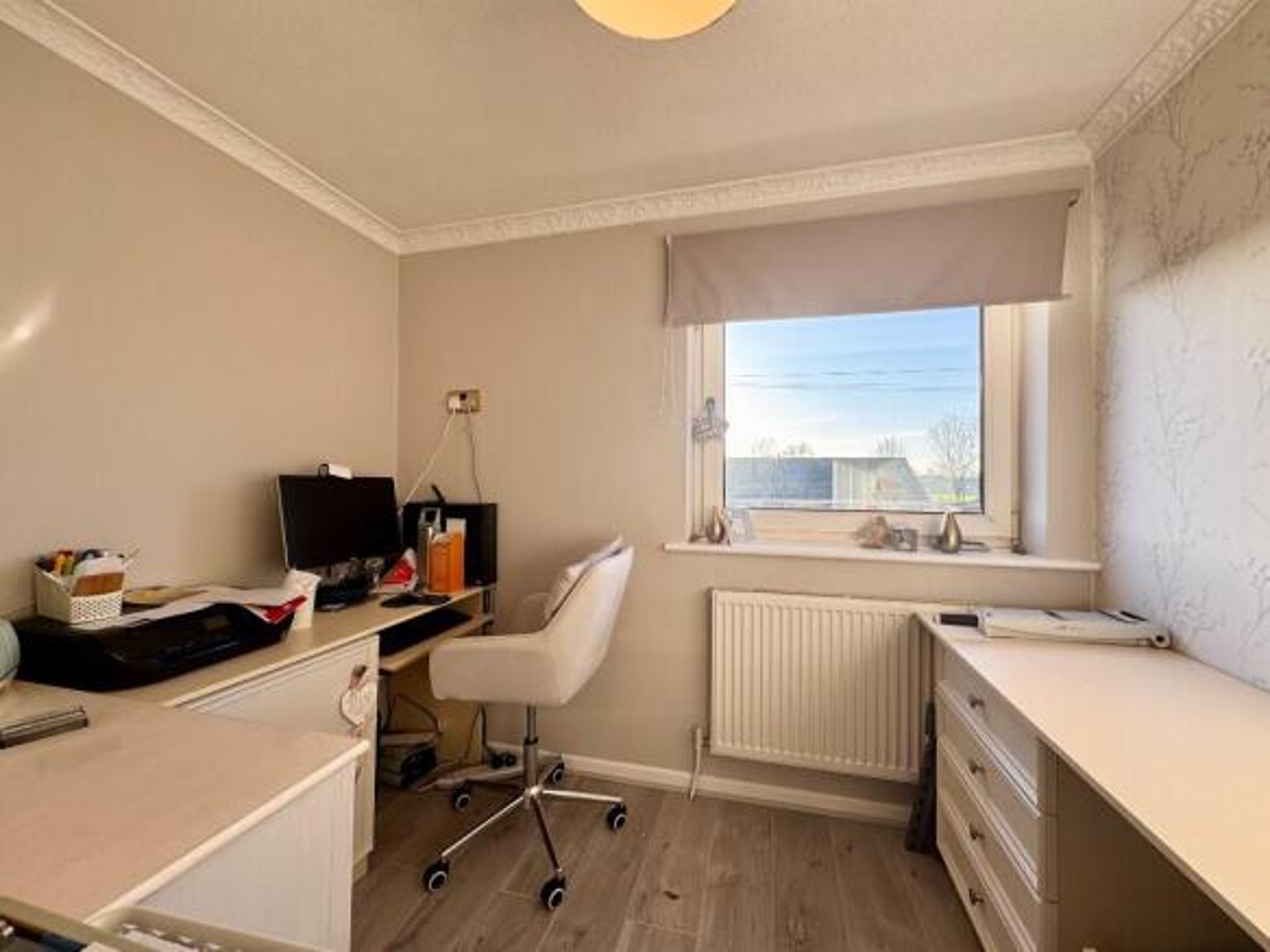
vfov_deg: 85.7
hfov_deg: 102.1
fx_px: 514
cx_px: 635
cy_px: 476
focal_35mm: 14
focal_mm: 2.22
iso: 40
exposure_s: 1/191
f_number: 2.2
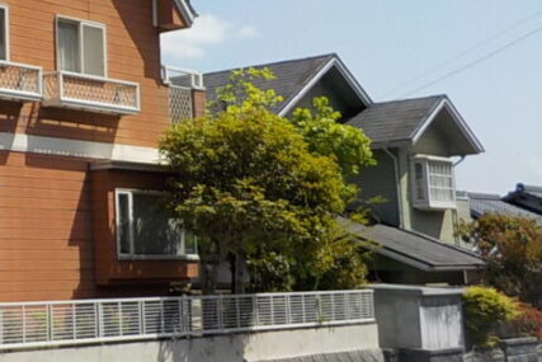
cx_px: -77
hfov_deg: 25.4
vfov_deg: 18.6
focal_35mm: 73
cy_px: 118
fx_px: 1099
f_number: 3.3
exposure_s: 1/1600
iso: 125
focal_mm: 4.1
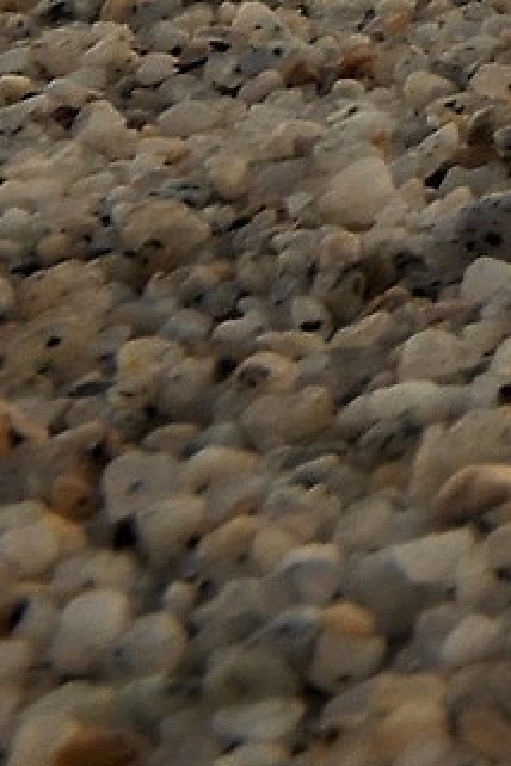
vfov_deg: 13.8
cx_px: 2311
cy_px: -995
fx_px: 2384
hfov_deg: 7.1
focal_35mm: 112
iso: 100
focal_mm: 10
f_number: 22
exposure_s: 1/13
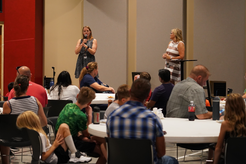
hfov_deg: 18.7
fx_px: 745
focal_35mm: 109
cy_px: 68
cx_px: 97
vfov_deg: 12.6
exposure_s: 1/160
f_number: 4
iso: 5000
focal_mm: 82
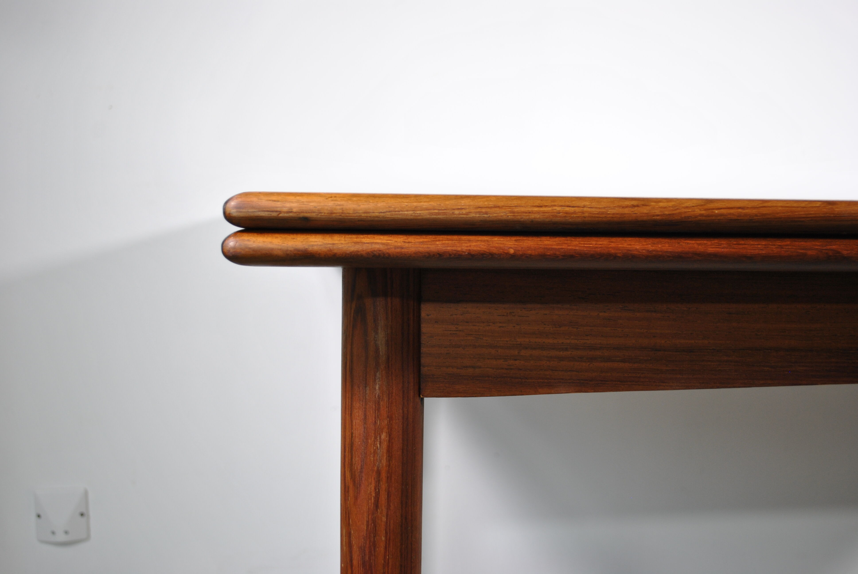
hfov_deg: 44.9
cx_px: 429
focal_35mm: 44
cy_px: 287
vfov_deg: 30.9
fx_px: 1038
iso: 200
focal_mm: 29
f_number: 4.5
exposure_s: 1/25
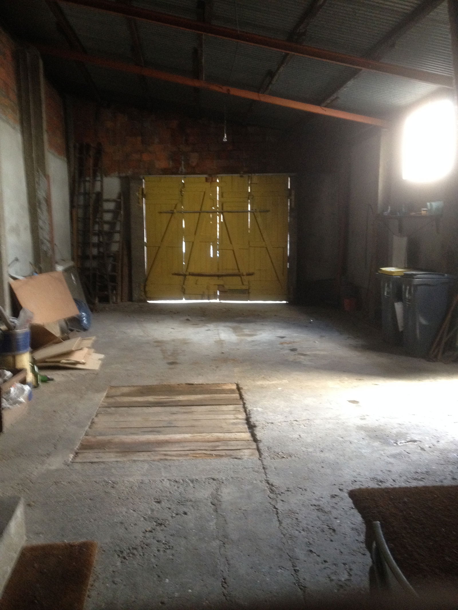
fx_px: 617
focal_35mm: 35
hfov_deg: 40.7
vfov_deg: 52.6
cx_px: 229
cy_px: 305
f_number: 2.4
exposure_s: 1/20
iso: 250
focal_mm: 4.28
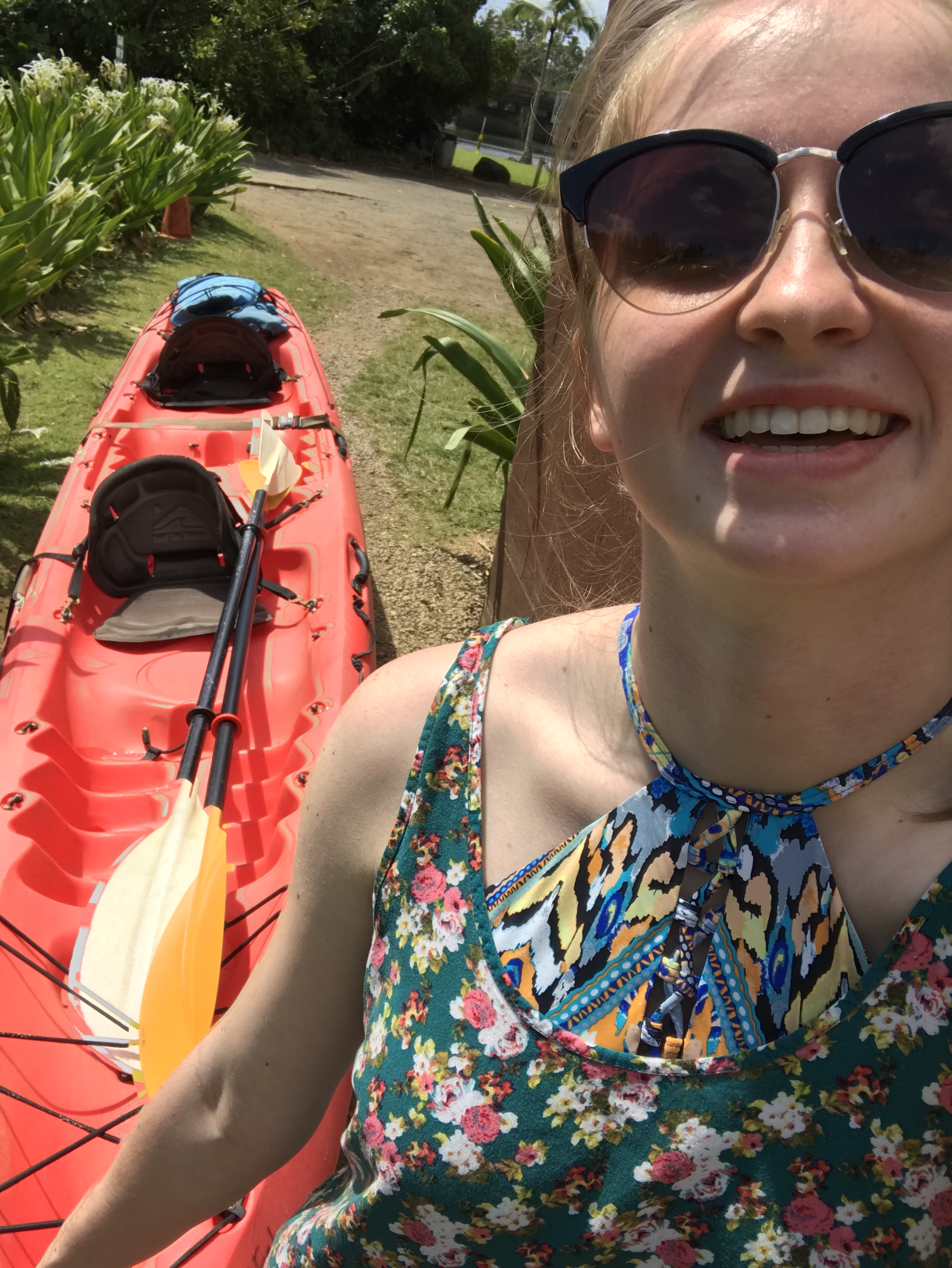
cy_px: 634
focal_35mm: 32
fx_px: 1172
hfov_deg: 44.2
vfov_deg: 56.8
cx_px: 476
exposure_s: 1/798
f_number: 2.2
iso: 25
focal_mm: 2.87
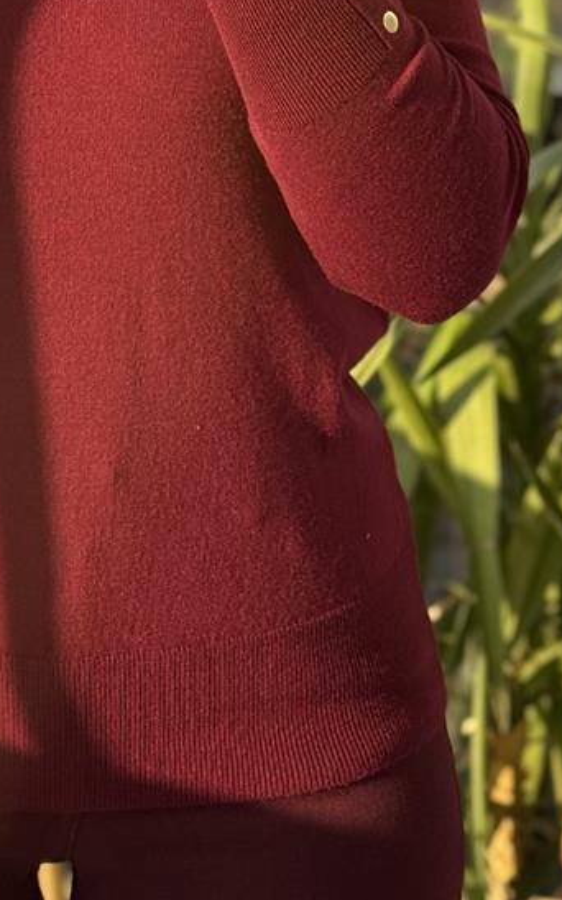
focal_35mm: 124
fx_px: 3038
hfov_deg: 10.5
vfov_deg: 16.5
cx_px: 85
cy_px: 22
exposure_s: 1/358
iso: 64
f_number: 1.78
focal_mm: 6.76
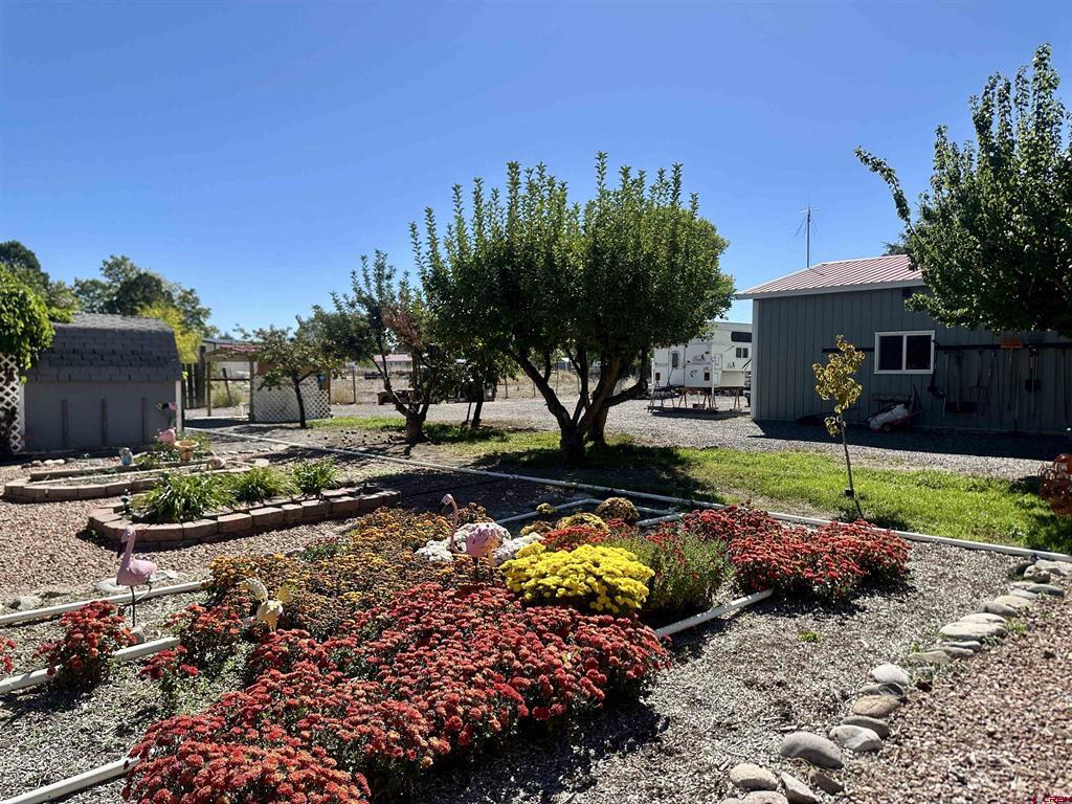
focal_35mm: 24
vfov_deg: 56.8
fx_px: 743
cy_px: 402
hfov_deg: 71.6
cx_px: 536
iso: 80
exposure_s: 1/4184
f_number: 1.78
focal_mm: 6.86
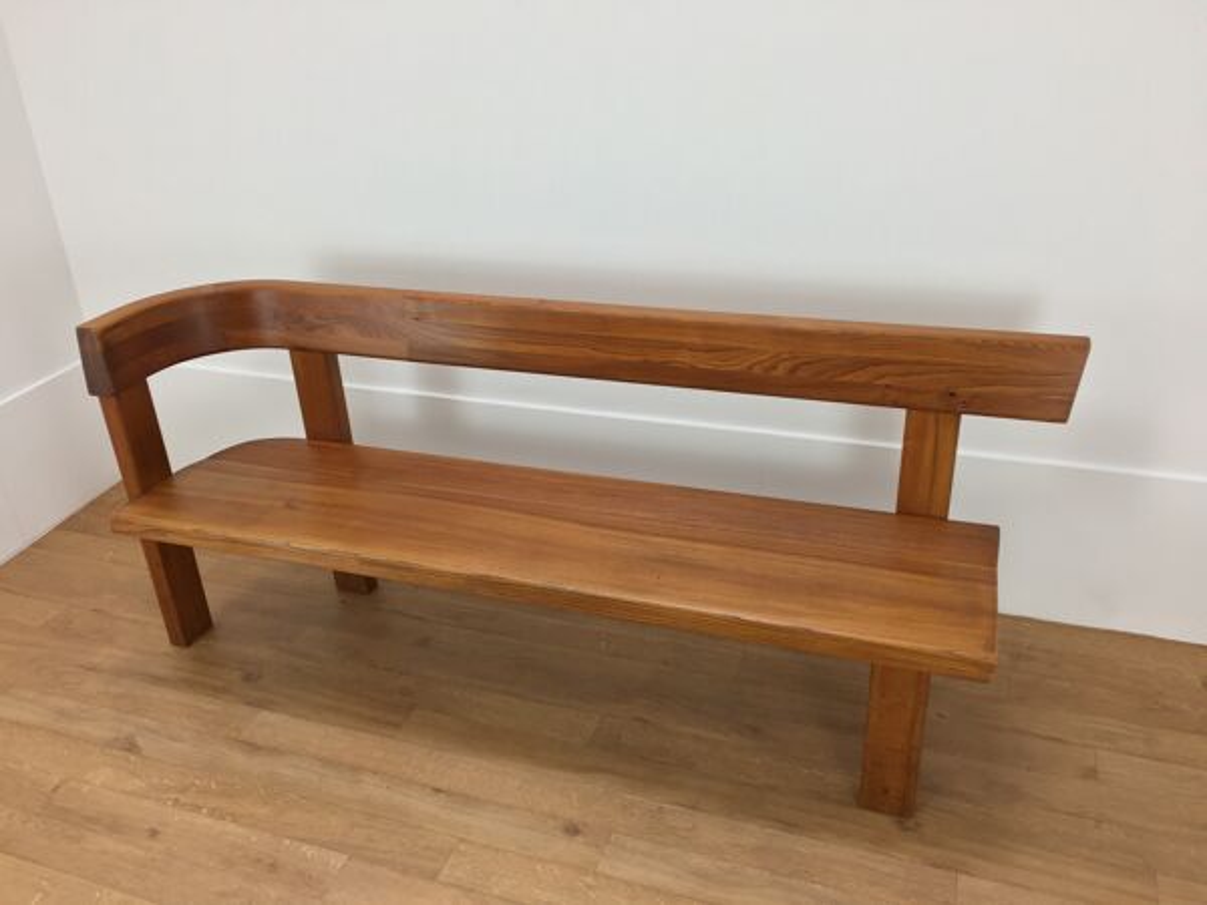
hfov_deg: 61.7
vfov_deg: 48.2
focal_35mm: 29
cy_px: 452
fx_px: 1011
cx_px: 604
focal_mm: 4.15
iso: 40
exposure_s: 1/33
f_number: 2.2
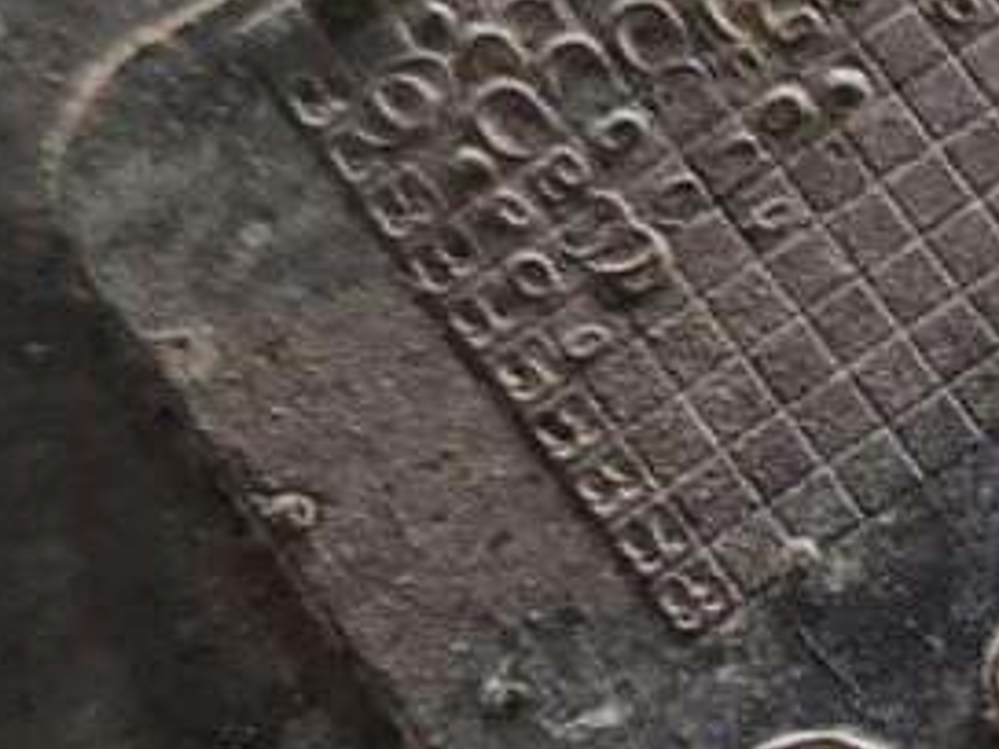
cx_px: 1374
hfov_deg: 14.0
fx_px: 3867
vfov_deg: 11.0
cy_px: 654
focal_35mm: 134
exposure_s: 1/50
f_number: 1.8
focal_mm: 5.4
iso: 640
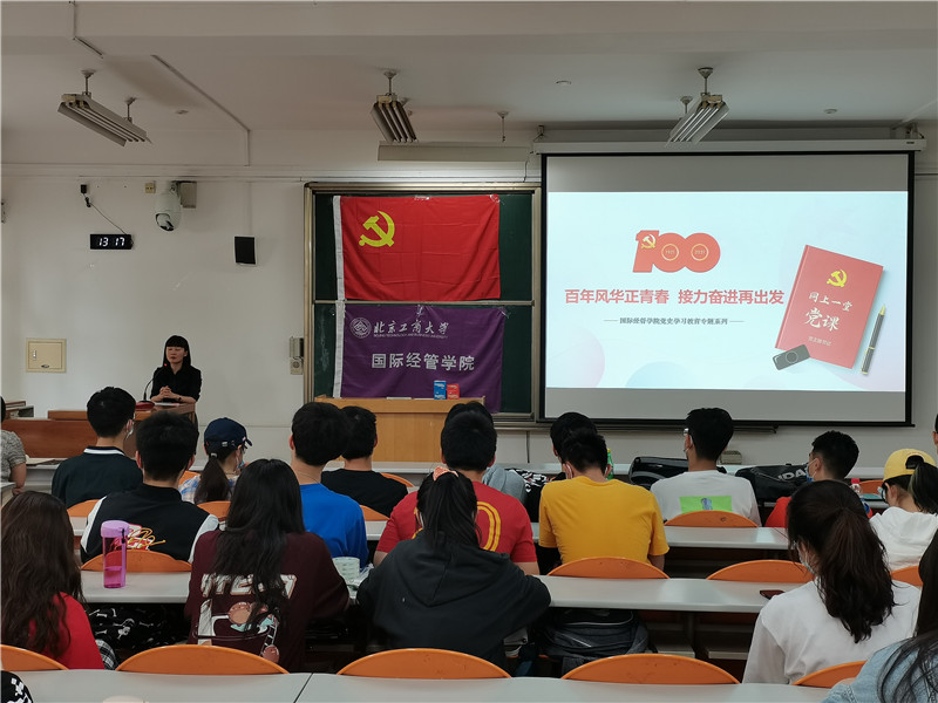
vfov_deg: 39.7
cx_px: 469
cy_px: 352
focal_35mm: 36
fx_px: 976
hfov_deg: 51.4
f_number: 1.8
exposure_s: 1/50
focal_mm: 5.58
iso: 100
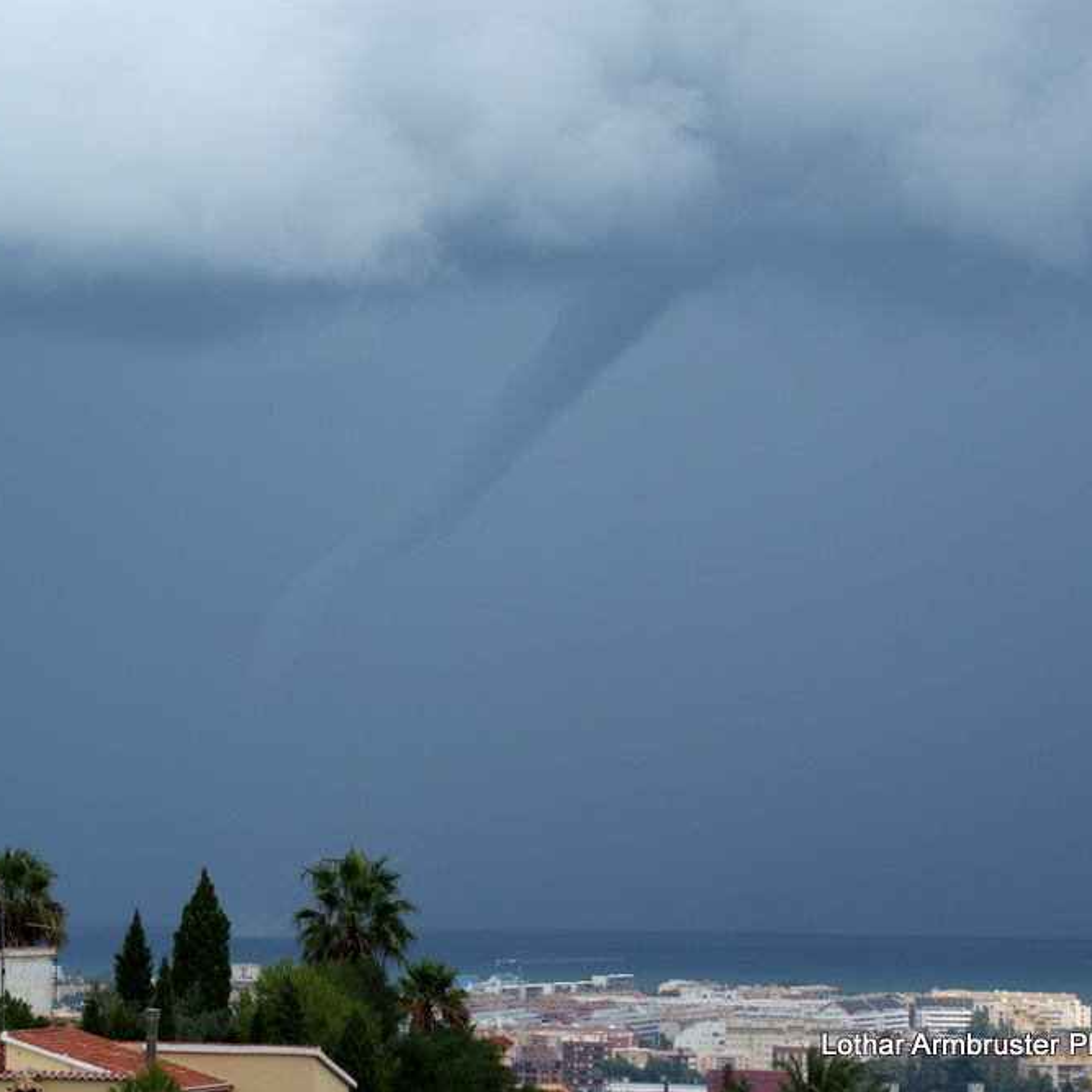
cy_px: 545
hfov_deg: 10.7
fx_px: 5805
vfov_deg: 10.7
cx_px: 457
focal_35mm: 163
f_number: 9
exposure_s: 1/320
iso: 100
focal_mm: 85
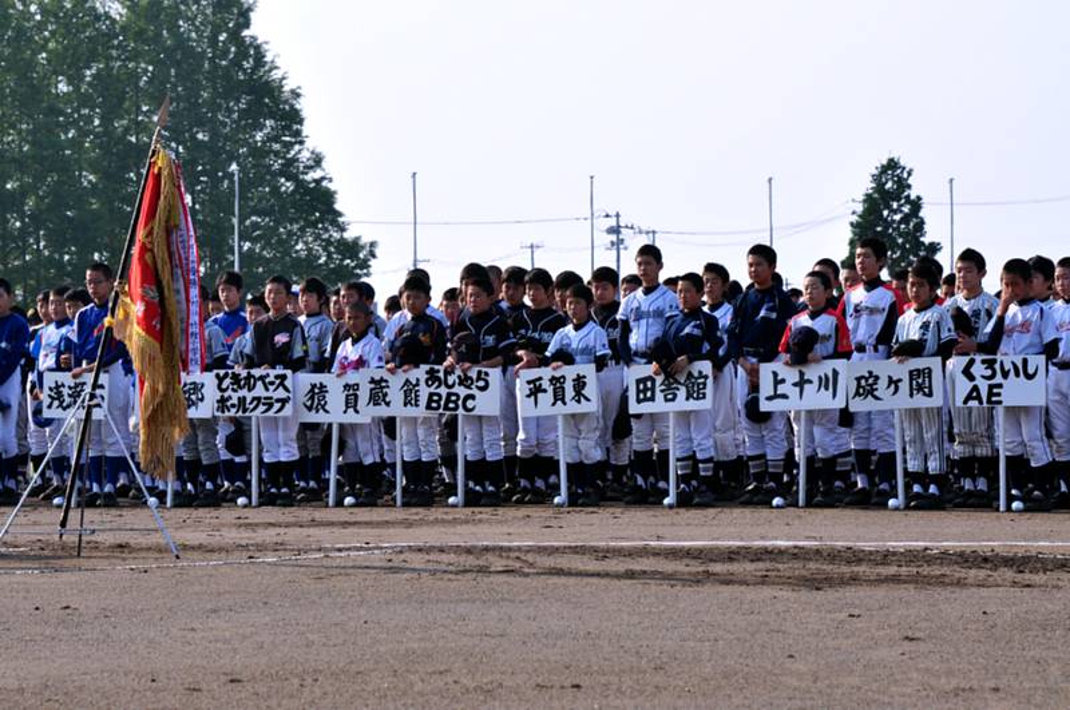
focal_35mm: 174
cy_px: 355
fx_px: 5164
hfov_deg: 11.8
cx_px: 535
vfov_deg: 7.9
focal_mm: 116
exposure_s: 1/250
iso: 200
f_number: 10
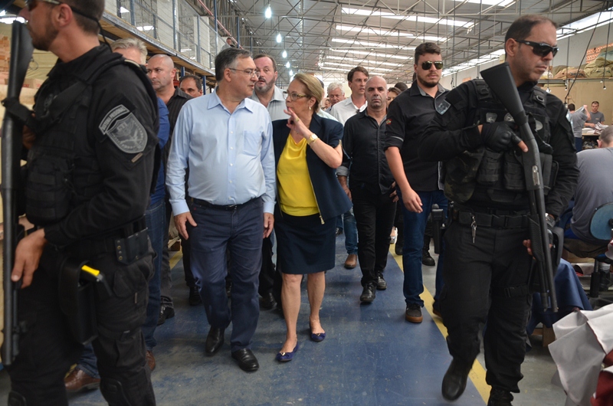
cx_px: 306
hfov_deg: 53.2
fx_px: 612
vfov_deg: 36.7
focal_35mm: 36
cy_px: 203
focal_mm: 24
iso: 500
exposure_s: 1/60
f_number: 4
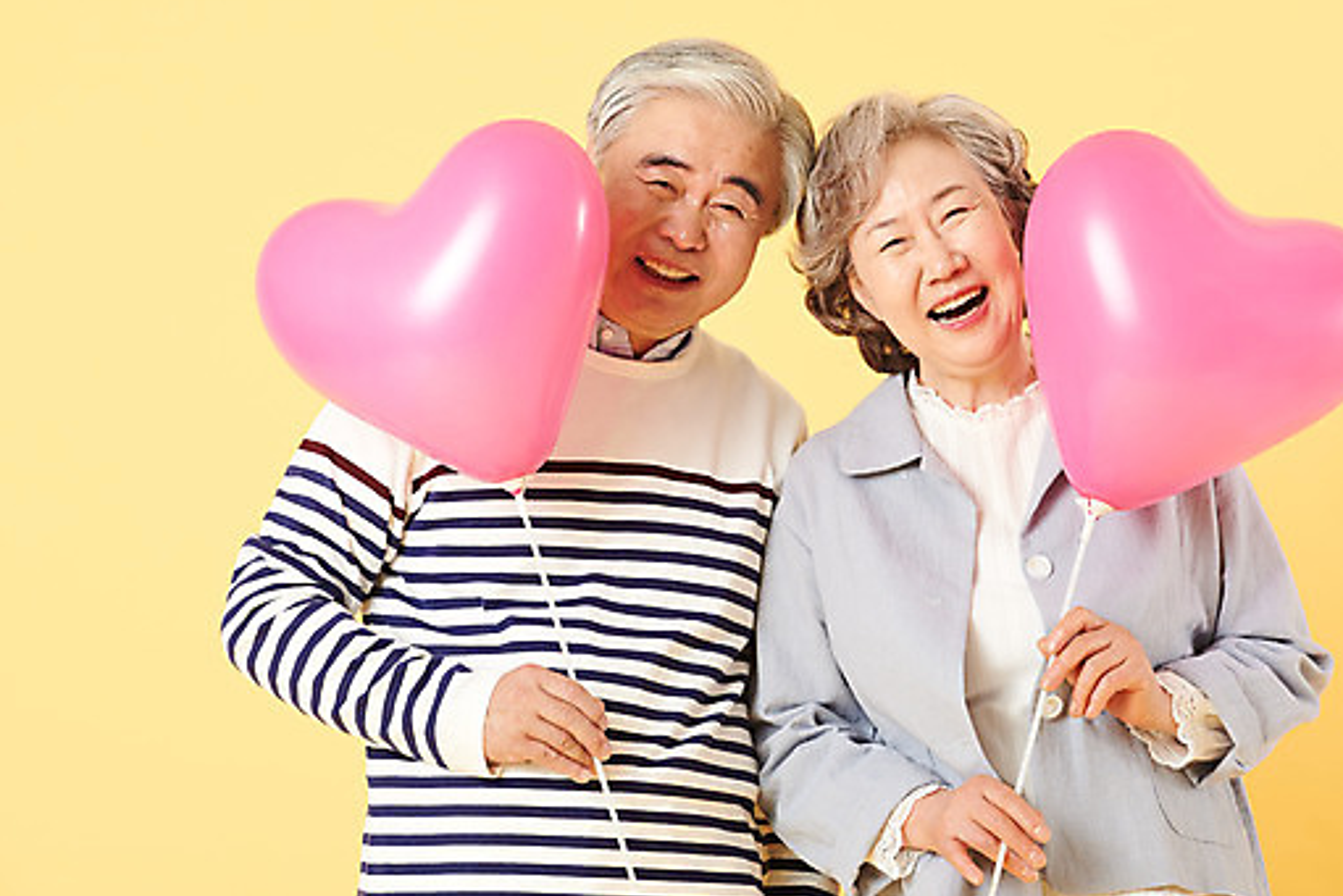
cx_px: 782
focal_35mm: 170
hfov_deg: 12.1
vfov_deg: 8.1
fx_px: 6343
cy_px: 441
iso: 100
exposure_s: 1/125
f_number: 8
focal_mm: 145
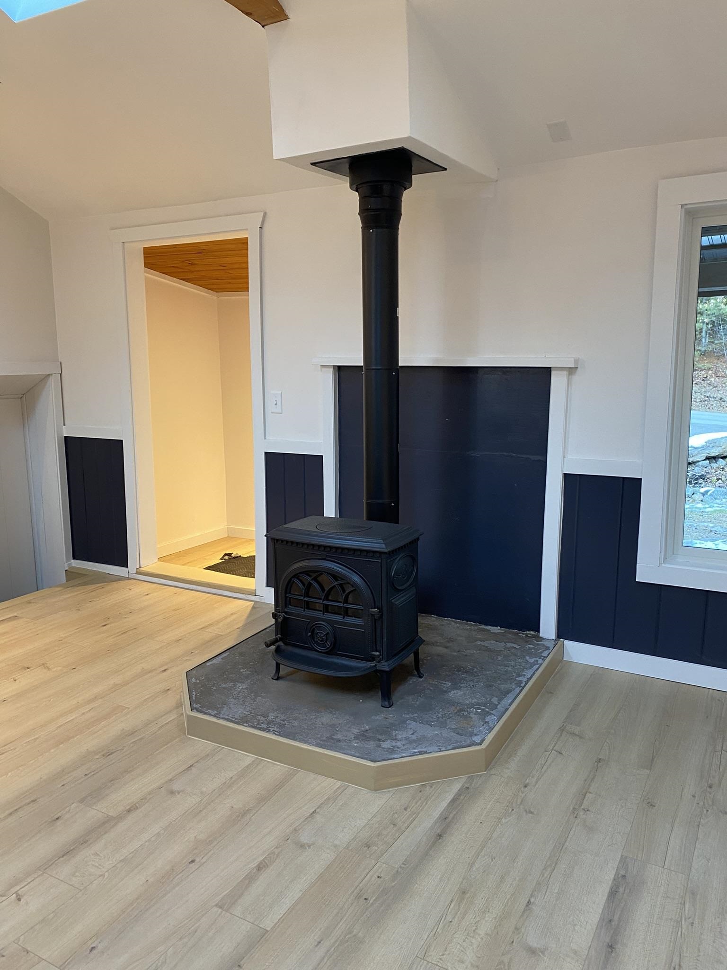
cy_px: 485
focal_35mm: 26
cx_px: 364
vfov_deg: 67.3
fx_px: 728
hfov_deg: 53.1
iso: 160
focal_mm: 4.25
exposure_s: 1/60
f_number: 1.8
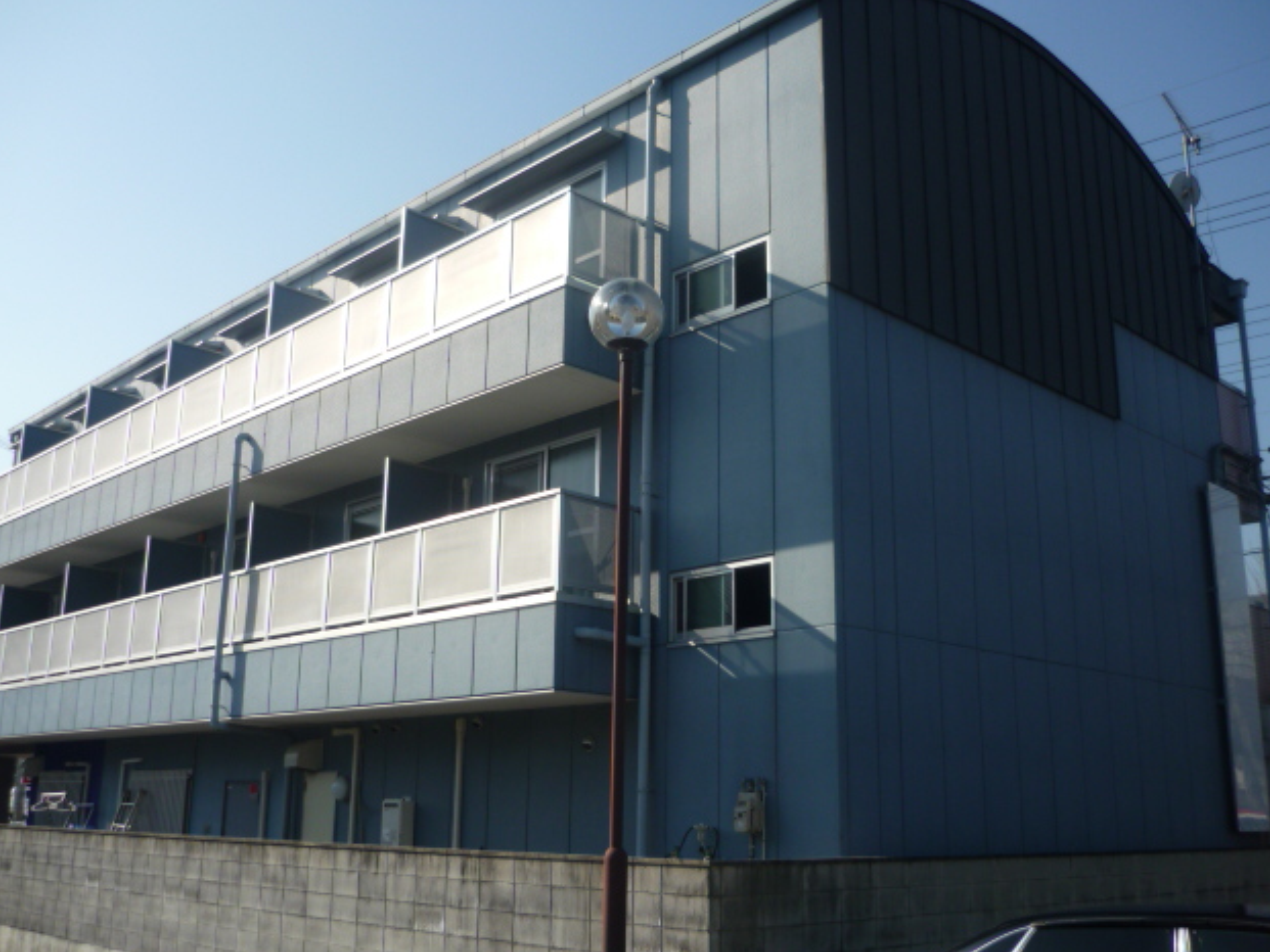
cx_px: 634
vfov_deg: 41.8
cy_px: 486
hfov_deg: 53.9
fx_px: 1248
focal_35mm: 34
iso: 100
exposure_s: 1/200
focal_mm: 5.5
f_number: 8
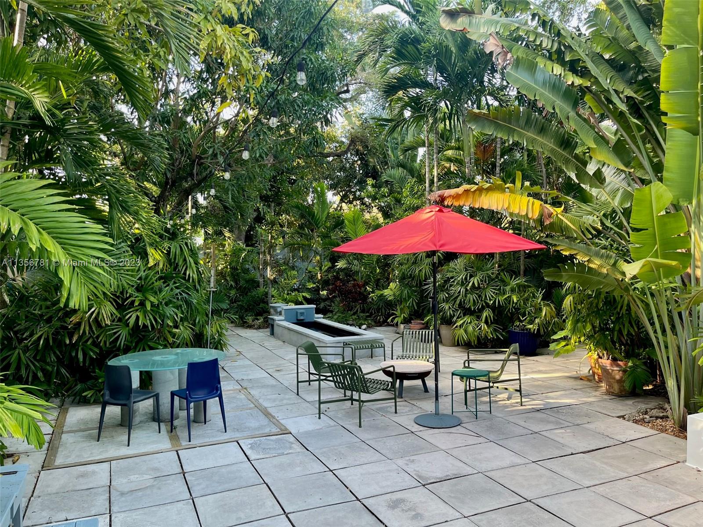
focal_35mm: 26
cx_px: 352
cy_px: 264
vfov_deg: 53.1
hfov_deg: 67.3
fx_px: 528
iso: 64
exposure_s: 1/122
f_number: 1.6
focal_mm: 5.1
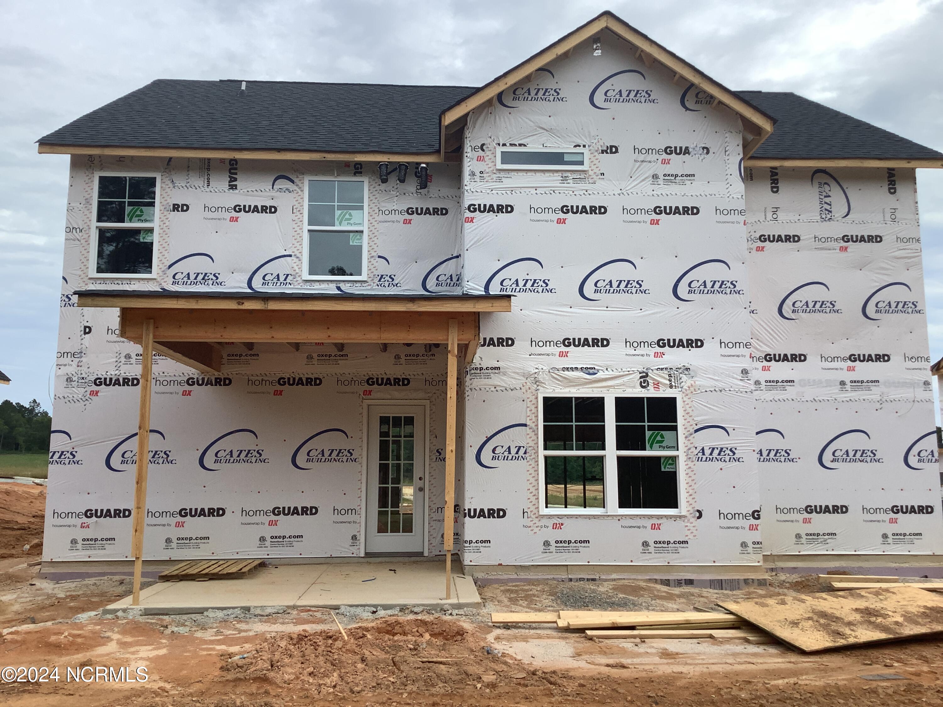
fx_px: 844
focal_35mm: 31
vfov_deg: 45.4
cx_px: 472
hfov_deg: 58.4
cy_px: 354
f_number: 2.4
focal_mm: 3.3
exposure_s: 1/886
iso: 25
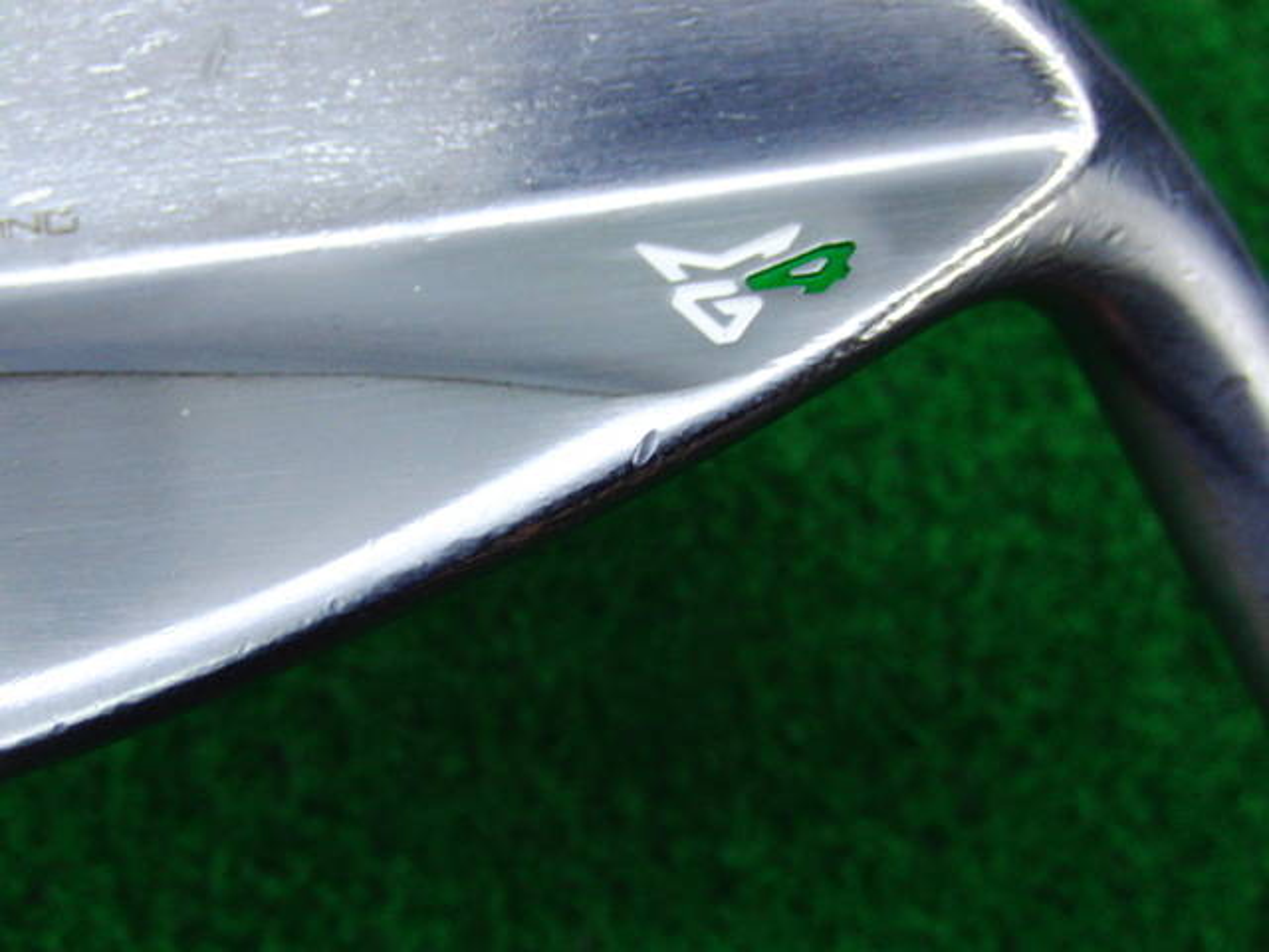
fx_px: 1356
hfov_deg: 50.1
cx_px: 634
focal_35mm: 37
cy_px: 476
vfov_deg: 38.7
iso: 400
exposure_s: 1/60
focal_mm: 6.42
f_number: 3.6
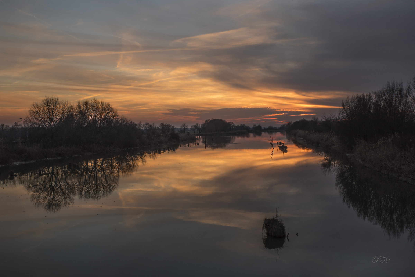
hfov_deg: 48.4
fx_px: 461
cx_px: 208
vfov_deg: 33.4
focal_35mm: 40
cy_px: 138
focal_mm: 40
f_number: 20
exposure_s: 1/20
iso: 200
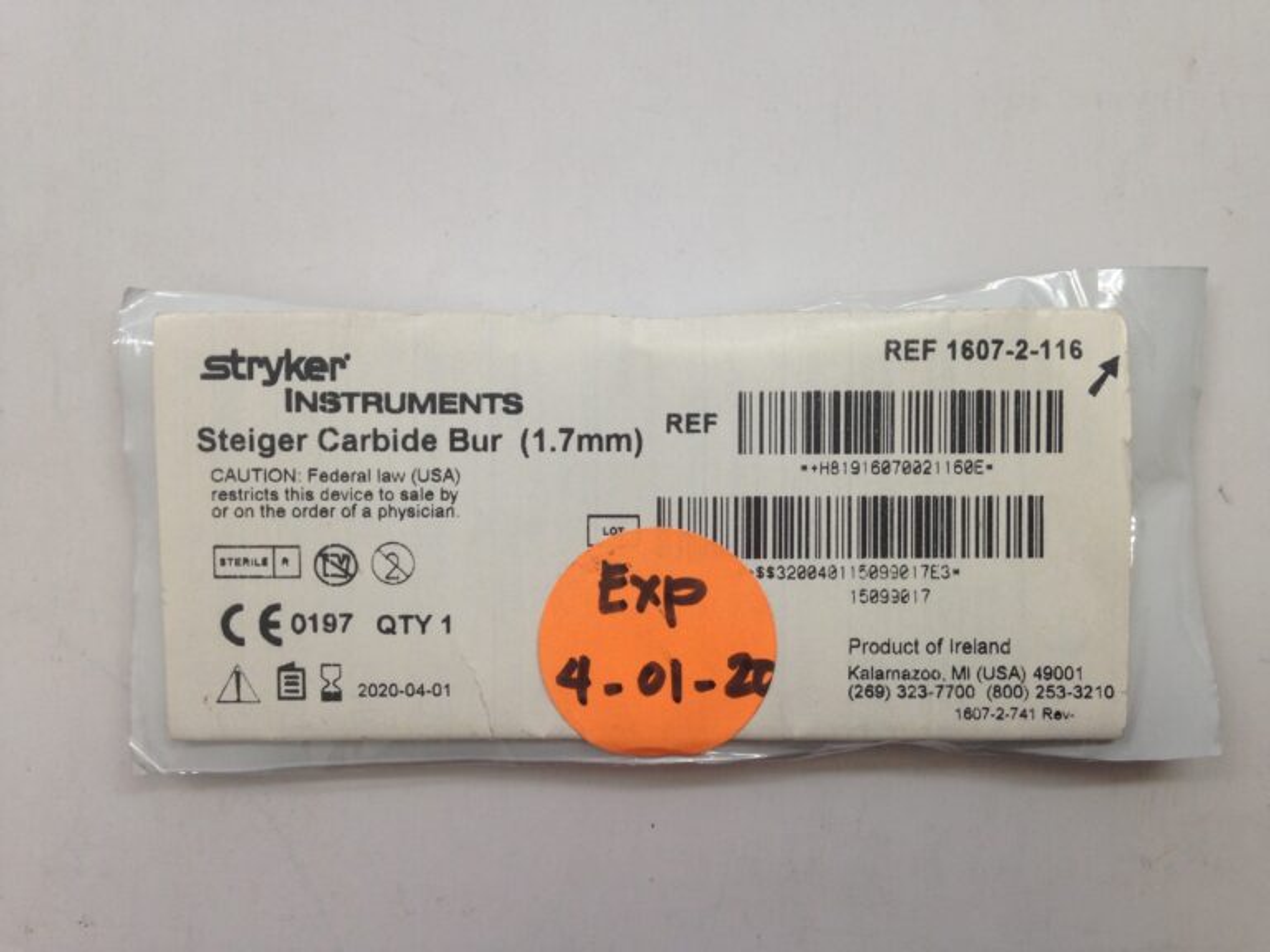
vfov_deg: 42.9
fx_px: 1211
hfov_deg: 55.4
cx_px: 635
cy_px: 476
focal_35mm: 33
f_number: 2.4
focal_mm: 4.12
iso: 50
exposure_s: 1/60
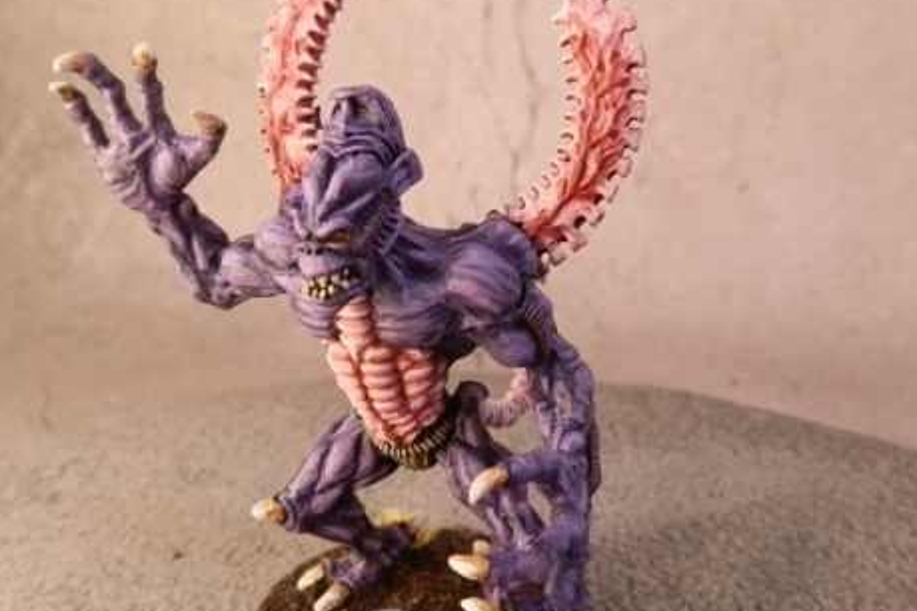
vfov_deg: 38.9
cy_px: 323
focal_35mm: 34
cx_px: 438
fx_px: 866
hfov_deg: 55.8
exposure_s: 1/100
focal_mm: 5
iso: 400
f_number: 3.1
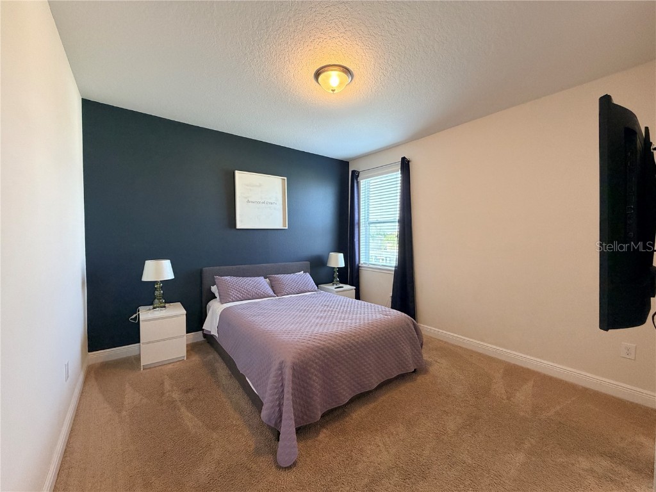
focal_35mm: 14
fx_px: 265
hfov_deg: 102.1
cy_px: 246
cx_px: 328
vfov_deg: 85.7
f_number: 2.2
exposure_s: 1/60
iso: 250
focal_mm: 2.22
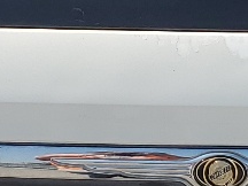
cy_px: 101
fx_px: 1383
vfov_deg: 7.7
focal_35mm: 193
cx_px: 179
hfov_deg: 10.2
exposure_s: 1/3333
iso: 50
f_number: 1.5
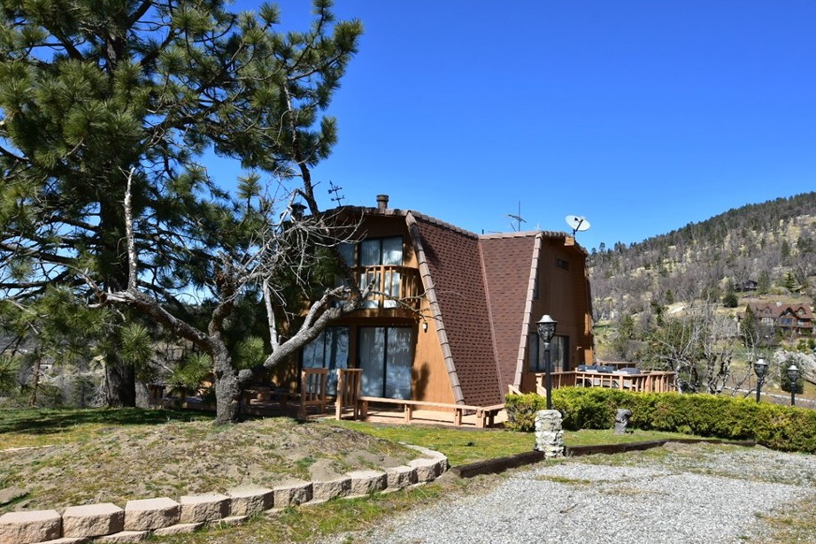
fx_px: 680
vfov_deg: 43.6
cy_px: 295
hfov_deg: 61.9
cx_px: 427
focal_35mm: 30
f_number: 10
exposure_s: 1/250
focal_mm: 18
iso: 200
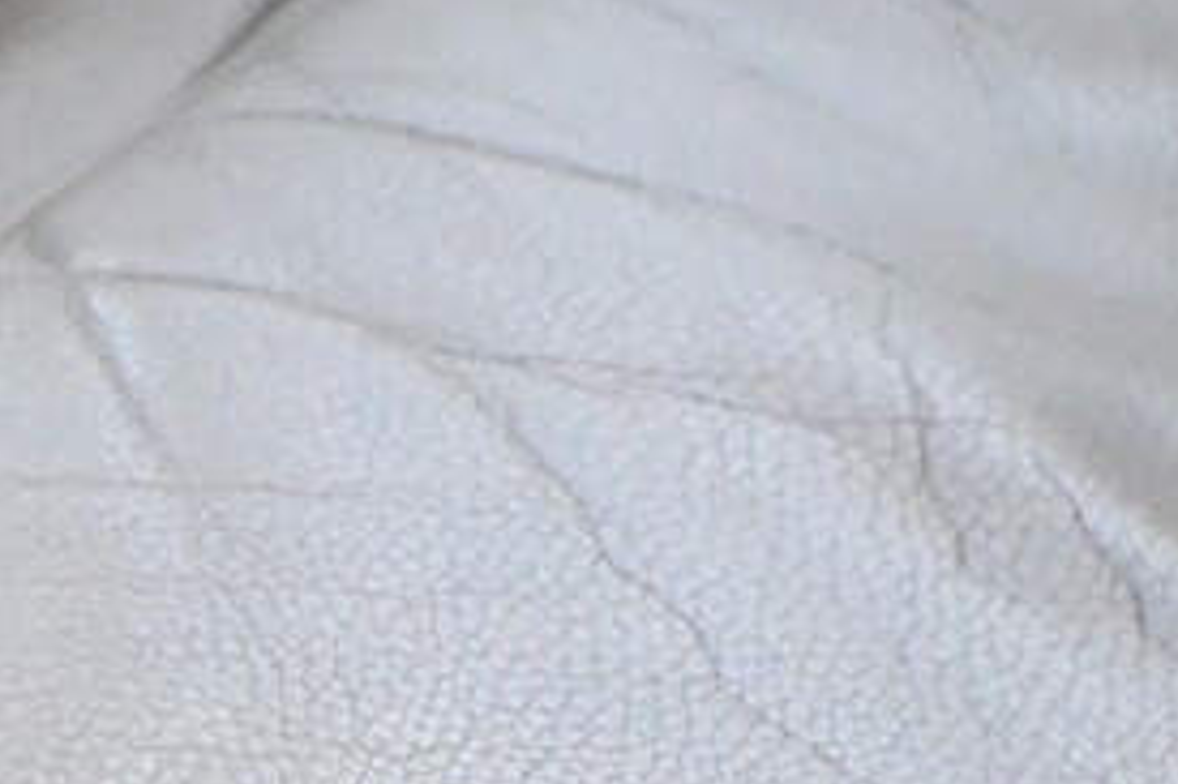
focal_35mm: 177
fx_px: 5788
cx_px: -921
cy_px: 2193
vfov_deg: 7.1
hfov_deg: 10.9
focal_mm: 20
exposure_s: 1/60
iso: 4000
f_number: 4.5
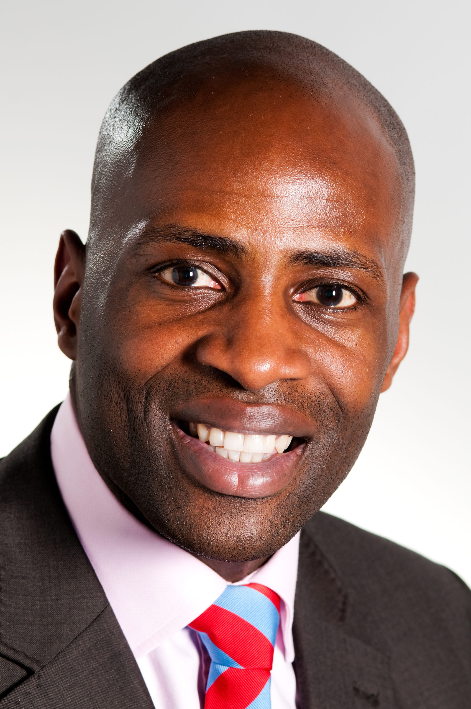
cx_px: 236
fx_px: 3099
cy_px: 354
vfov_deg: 13.1
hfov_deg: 8.7
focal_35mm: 158
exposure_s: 1/60
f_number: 7.1
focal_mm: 105
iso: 100
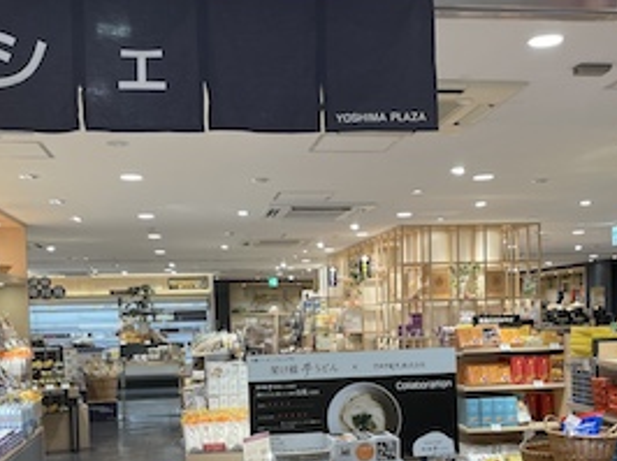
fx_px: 837
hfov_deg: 40.5
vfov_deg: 30.2
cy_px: 357
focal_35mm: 47
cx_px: 315
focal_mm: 4.2
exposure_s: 1/120
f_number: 1.6
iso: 64
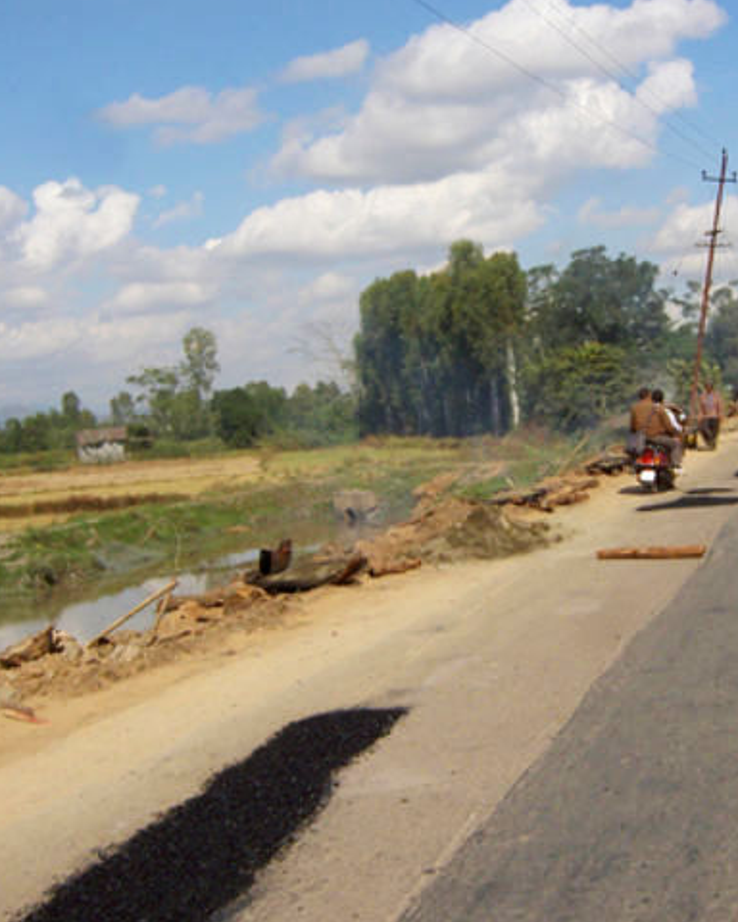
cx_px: 515
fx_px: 1392
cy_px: 425
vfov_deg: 36.6
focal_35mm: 51
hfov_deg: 29.4
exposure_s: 1/1000
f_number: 4.7
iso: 100
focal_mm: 5.6
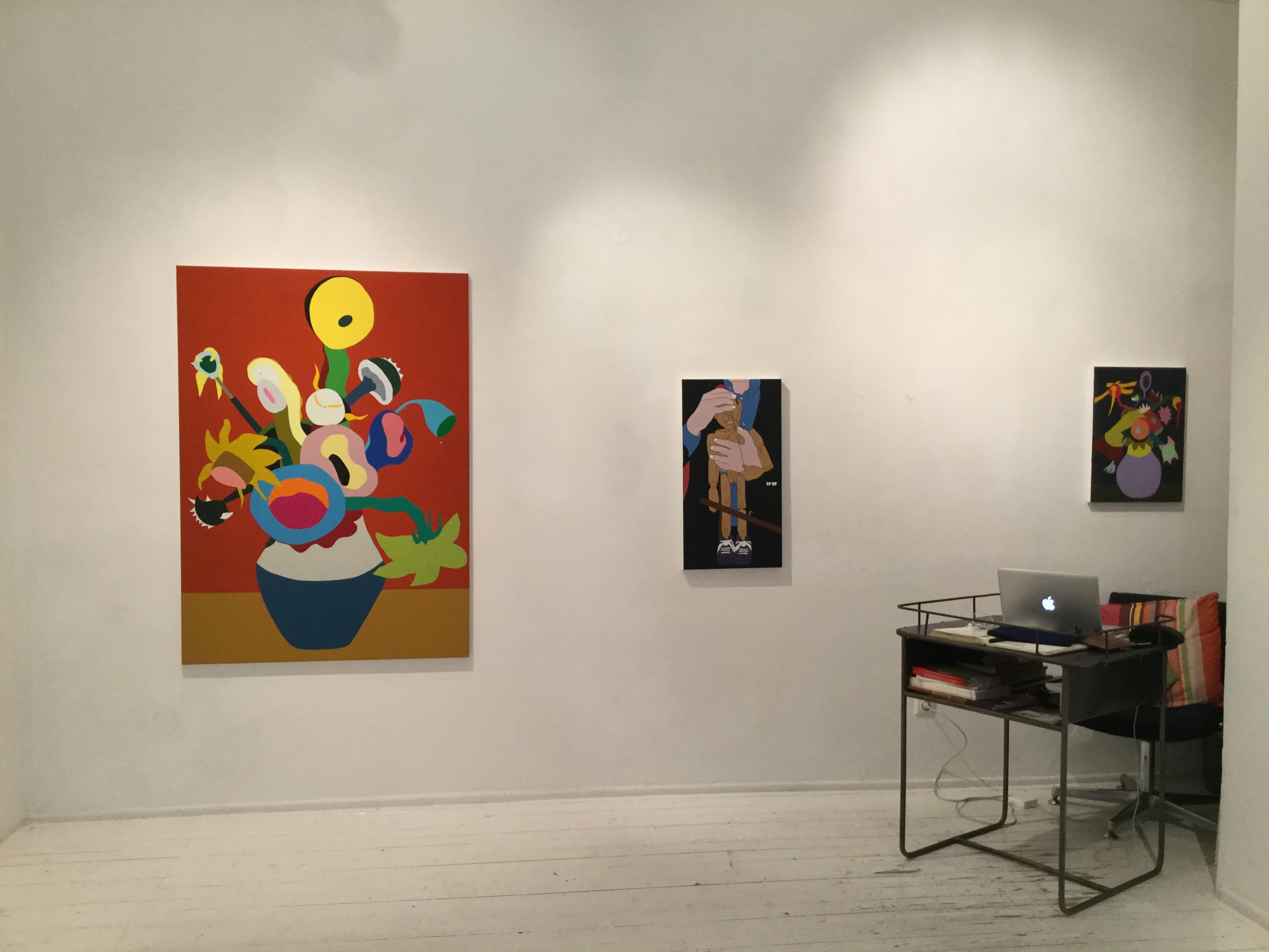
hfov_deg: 58.4
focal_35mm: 31
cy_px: 476
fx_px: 1136
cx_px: 634
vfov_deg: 45.4
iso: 100
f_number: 2.4
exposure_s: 1/33
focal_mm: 3.3
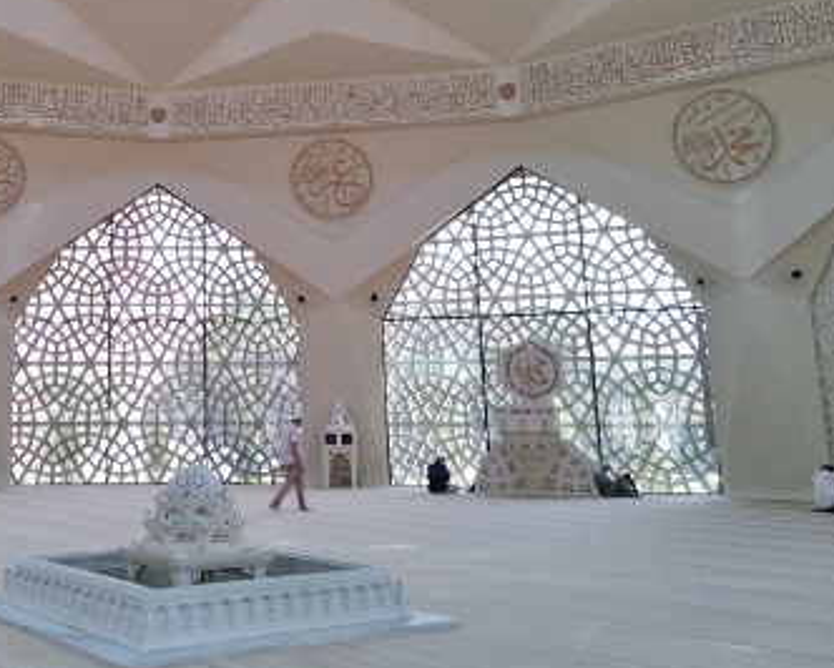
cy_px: 177
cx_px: 176
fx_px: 1037
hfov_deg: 42.0
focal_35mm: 42
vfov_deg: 35.0
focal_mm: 3.83
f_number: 2.2
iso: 108
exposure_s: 1/30
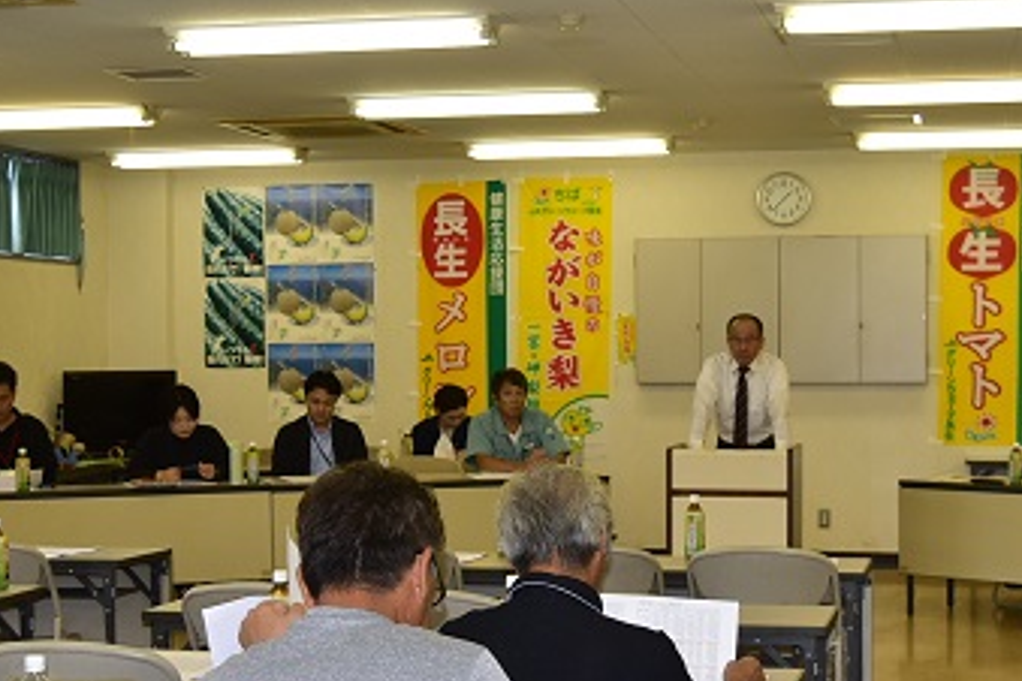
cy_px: 419
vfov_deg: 18.9
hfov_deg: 28.1
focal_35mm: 72
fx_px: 2043
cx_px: 525
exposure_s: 1/200
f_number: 4.5
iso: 400
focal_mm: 25
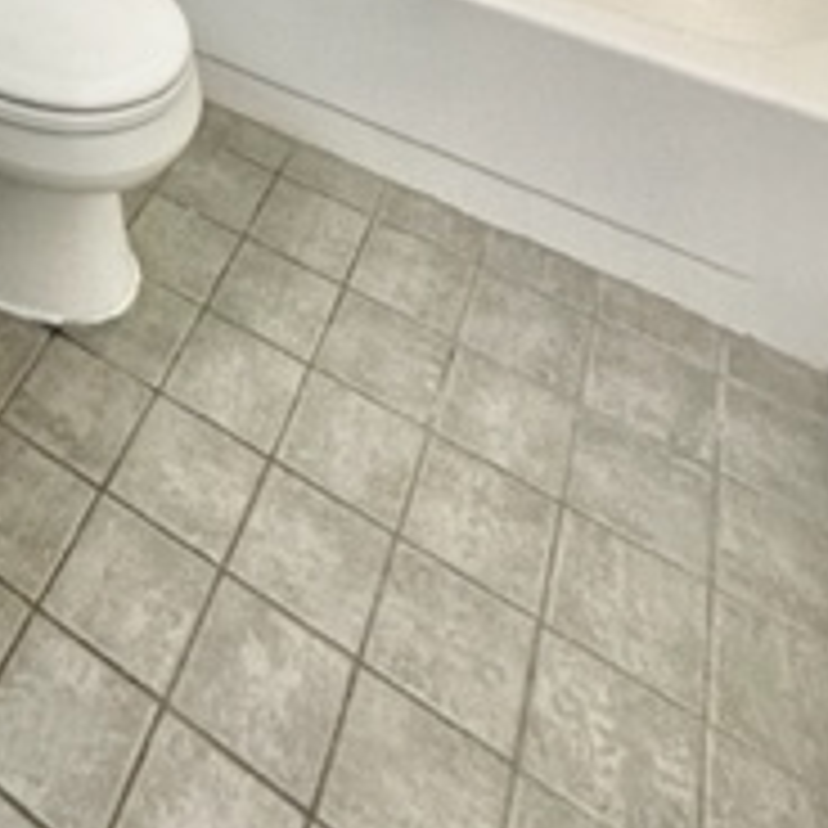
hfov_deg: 34.8
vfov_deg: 27.2
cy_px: -418
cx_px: -36
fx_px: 1164
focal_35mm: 43
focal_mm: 2.22
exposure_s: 1/120
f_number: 2.2
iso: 160
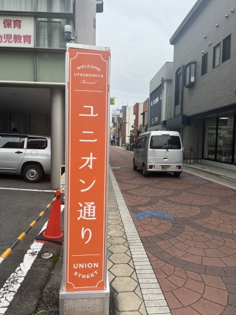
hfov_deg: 53.1
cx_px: 118
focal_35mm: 26
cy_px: 158
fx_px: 236
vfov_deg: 67.3
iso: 50
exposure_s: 1/920
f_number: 1.6
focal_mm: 5.1
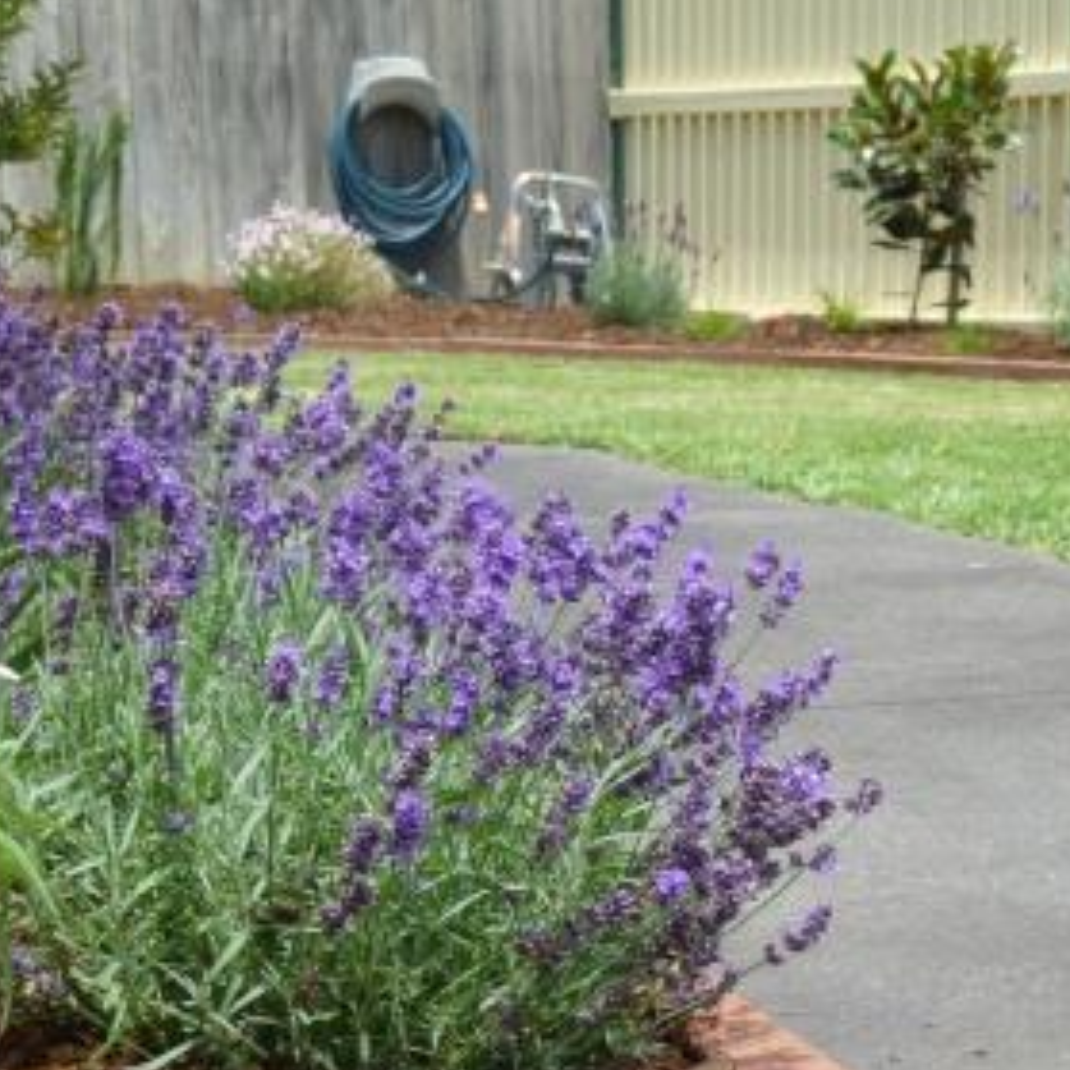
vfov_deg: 14.3
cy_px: 568
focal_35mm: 122
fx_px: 4266
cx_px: 564
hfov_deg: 14.3
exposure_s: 1/200
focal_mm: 15.4
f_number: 5.1
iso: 80
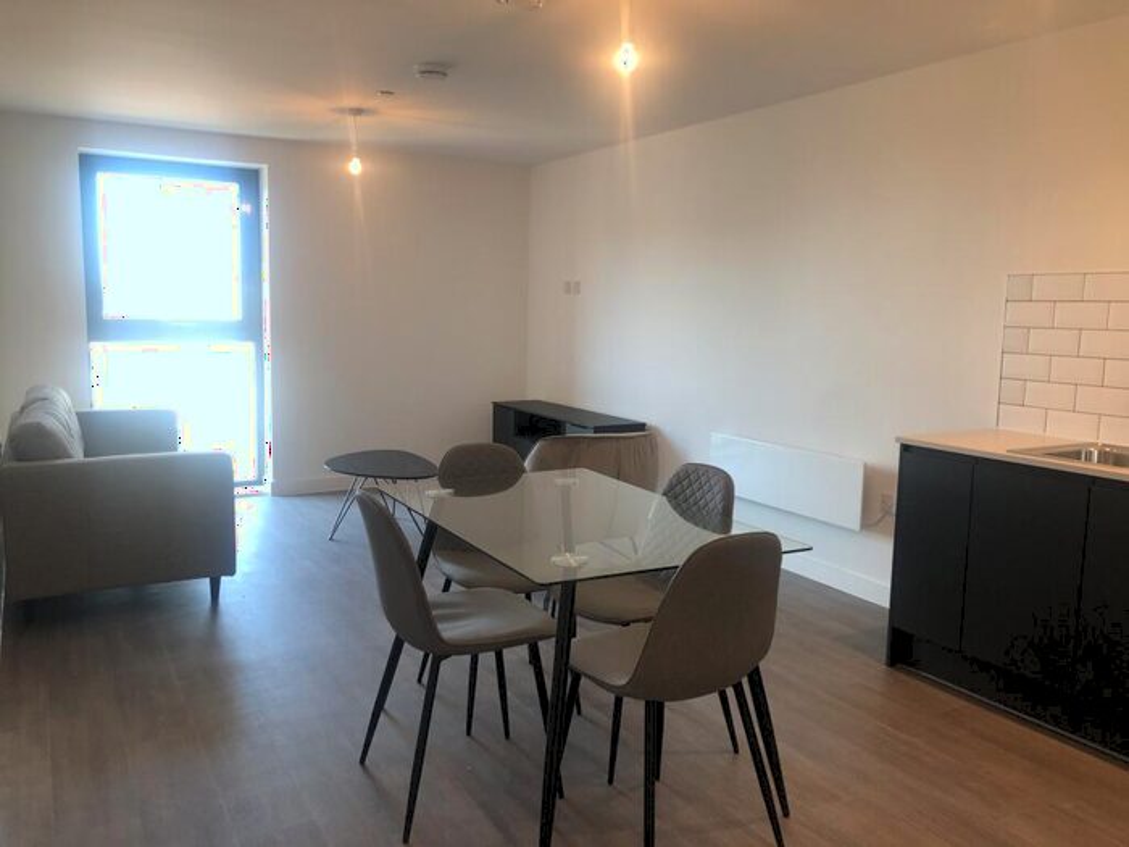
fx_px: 913
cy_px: 424
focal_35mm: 28
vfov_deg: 49.7
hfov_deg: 63.4
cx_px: 564
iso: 20
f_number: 1.8
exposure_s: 1/33
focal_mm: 4
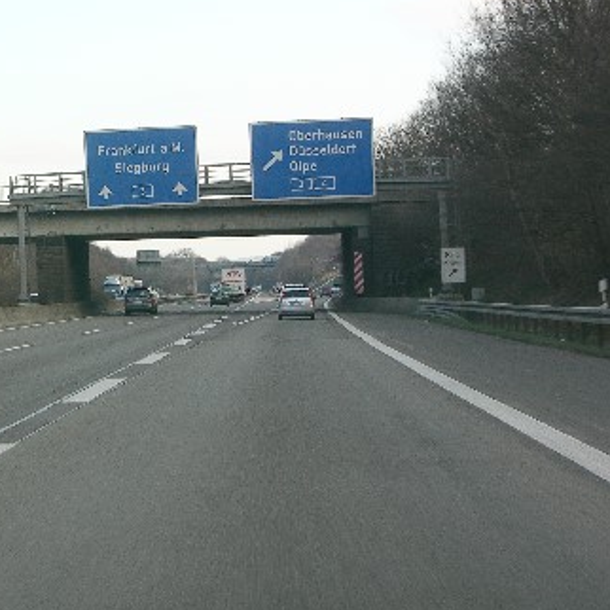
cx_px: 77
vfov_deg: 17.4
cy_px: 248
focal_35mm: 100
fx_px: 1994
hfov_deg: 17.2
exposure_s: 1/76.5
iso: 50
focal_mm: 15.7
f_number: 5.1
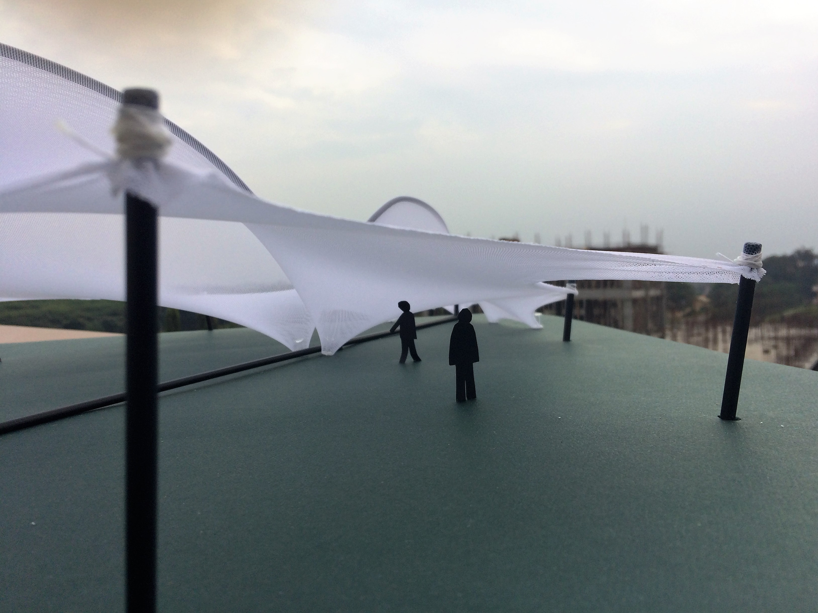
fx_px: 685
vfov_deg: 48.2
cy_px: 306
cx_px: 409
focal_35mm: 29
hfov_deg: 61.7
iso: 32
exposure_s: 1/1325
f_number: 2.2
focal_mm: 4.15
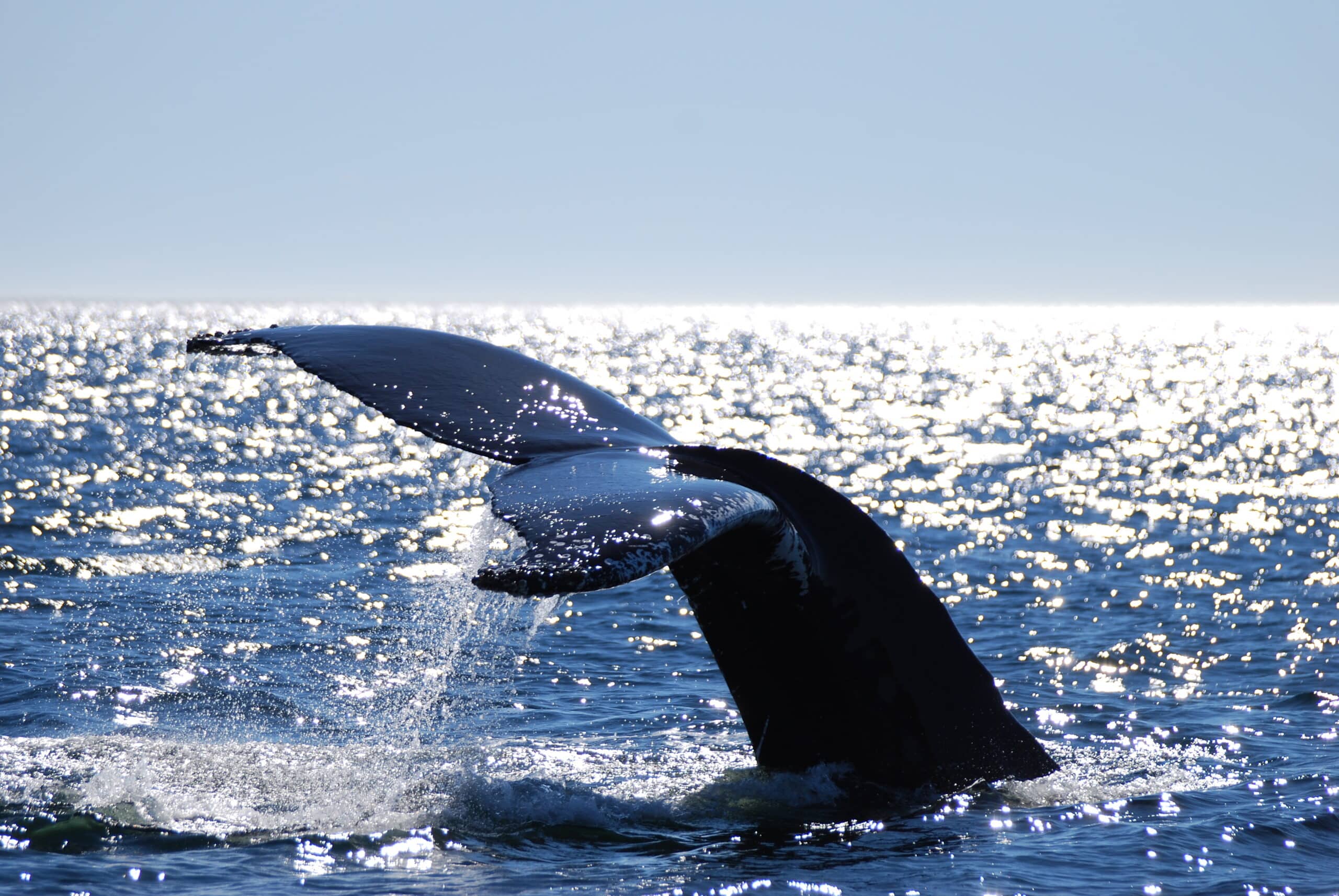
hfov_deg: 7.6
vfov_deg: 5.1
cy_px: 448
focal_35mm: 270
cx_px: 670
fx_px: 10055
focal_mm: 180
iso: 100
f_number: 5.3
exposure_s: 1/1000
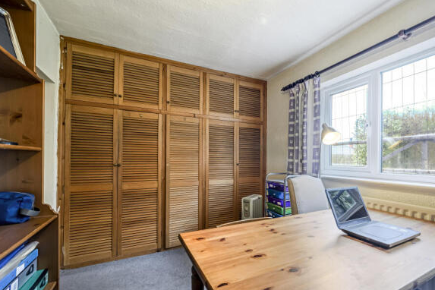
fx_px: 193
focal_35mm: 16
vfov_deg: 73.6
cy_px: 159
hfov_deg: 96.5
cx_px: 234
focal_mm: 14
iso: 100
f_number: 10
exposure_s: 1.6
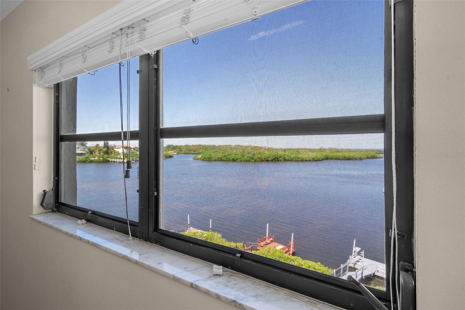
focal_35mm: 17
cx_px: 232
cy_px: 155
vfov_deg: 70.4
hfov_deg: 93.3
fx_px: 220
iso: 320
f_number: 8
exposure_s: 1/80
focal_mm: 17
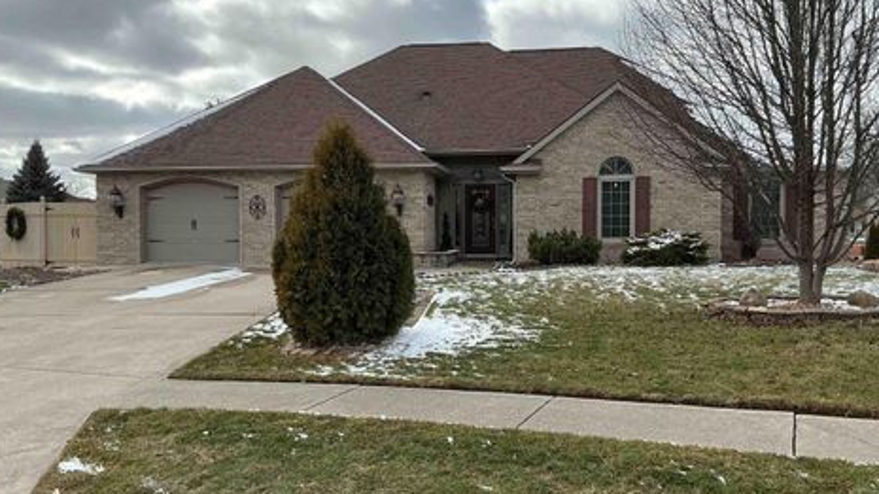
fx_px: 792
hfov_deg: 58.0
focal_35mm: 34
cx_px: 448
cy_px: 251
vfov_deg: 34.6
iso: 25
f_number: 1.8
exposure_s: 1/1730
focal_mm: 3
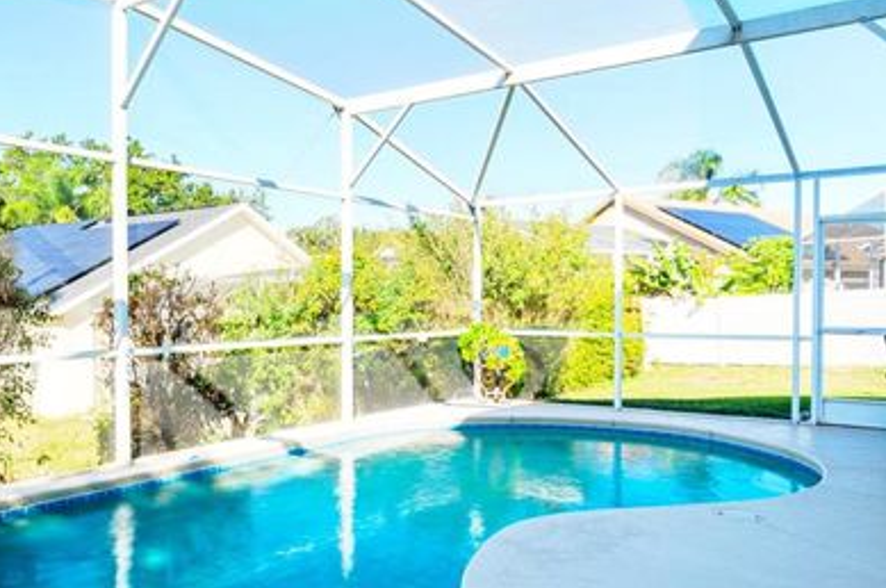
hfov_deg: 61.5
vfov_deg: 43.5
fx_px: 735
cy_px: 319
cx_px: 343
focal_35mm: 30
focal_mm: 11
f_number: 8
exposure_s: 1/60
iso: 100
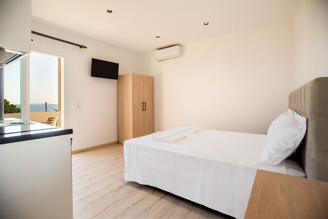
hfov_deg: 93.2
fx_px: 155
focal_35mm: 17
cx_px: 164
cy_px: 110
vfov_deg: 70.5
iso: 320
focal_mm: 17
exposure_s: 1/250
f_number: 5
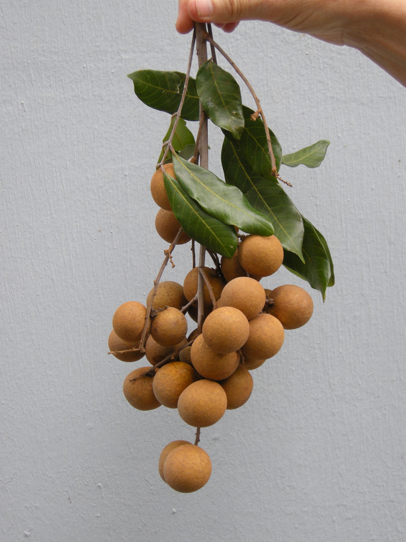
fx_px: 938
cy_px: 271
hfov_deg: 24.4
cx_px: 203
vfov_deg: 32.2
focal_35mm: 60
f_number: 3.9
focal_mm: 12.9
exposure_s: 1/112
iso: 64
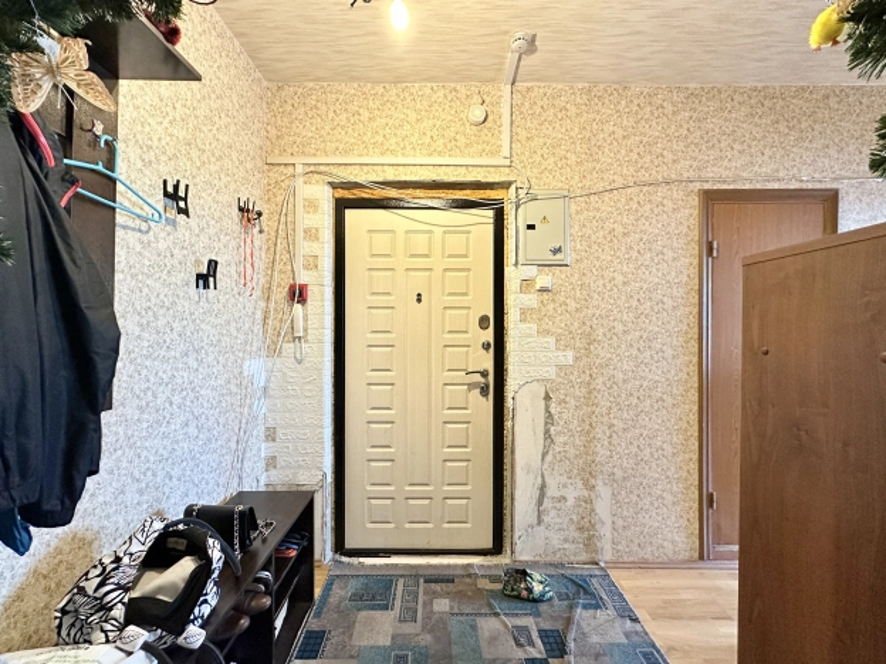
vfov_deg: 85.7
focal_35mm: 14
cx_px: 443
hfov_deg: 102.1
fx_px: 358
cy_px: 332
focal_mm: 2.22
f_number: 2.2
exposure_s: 1/50
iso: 640
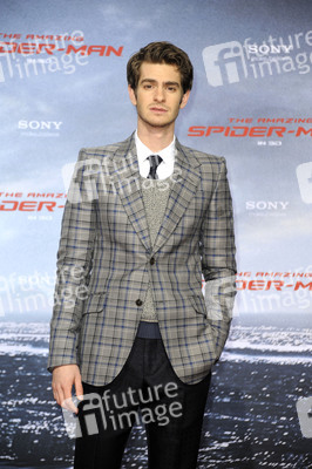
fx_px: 1953
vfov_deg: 13.7
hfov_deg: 9.1
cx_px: 156
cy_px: 234
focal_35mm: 150
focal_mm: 150
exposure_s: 1/160
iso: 640
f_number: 5.6
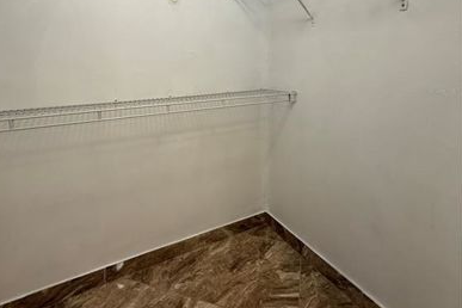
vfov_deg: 59.7
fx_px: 257
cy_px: 91
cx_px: 225
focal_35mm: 20
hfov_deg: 84.0
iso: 200
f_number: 2.2
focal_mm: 2.22
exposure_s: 1/60
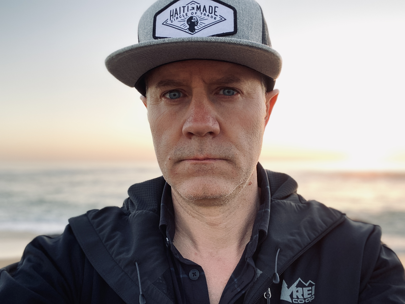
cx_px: 202
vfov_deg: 46.8
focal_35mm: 30
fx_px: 351
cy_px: 152
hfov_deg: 60.0
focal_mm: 2.71
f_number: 2.2
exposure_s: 1/110
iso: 100
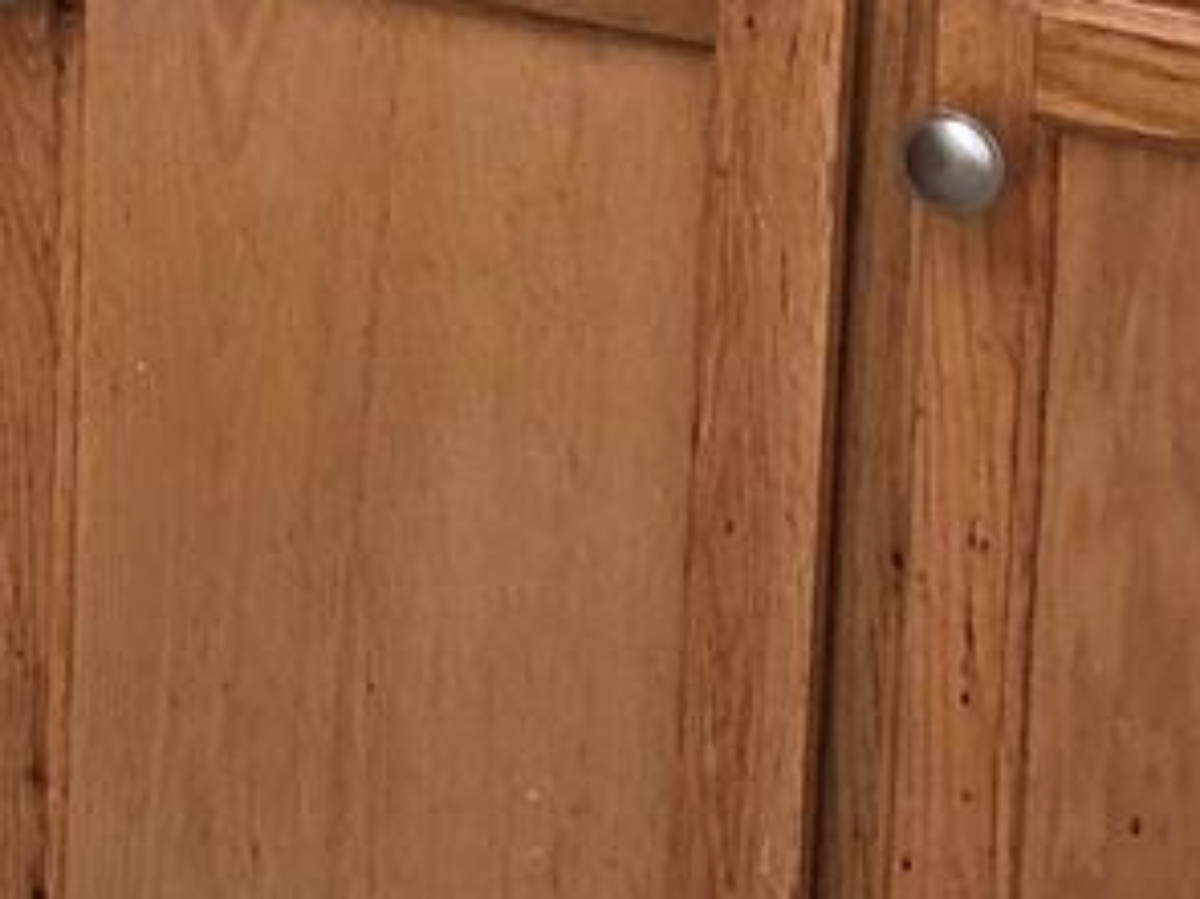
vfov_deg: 9.5
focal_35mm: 152
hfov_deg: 11.4
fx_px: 5267
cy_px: -391
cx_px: -1367
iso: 32
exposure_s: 1/20
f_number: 1.8
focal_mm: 3.99
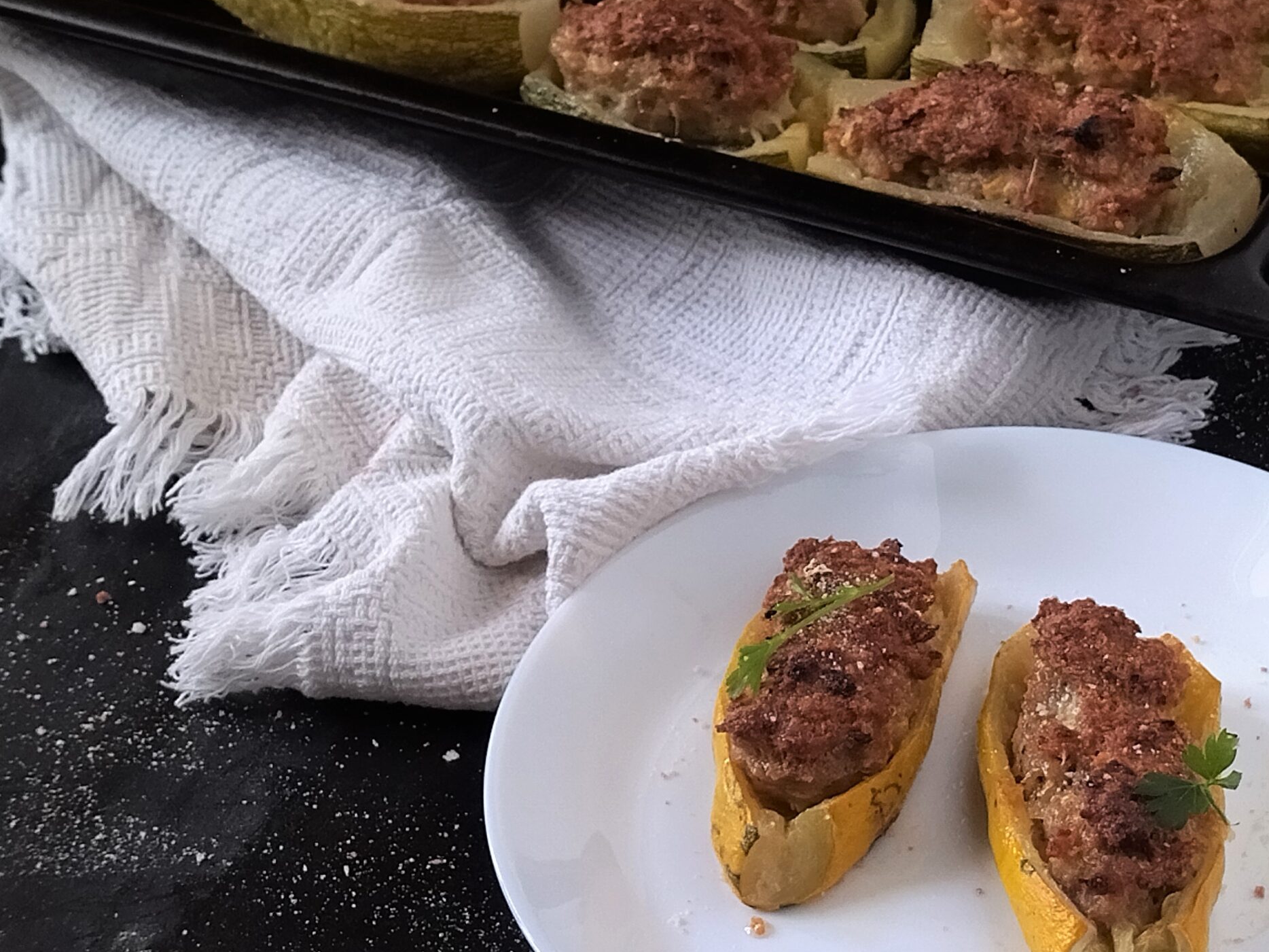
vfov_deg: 38.5
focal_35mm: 37
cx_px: 859
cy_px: 573
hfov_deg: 49.2
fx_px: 1356
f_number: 1.79
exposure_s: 1/33
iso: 222
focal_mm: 4.74
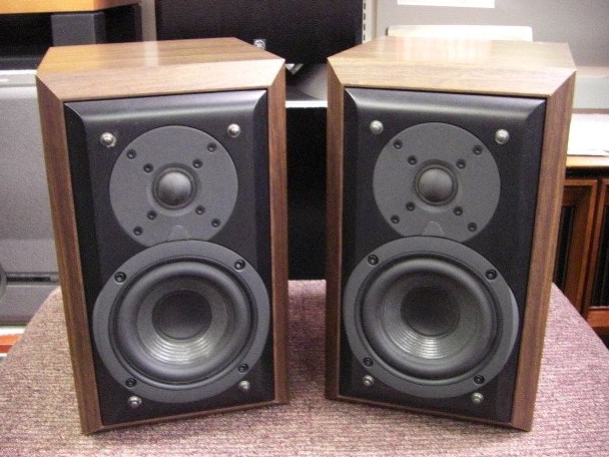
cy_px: 228
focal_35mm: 40
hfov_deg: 46.8
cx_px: 297
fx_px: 704
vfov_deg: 36.0
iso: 800
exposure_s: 1/15
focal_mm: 6.3
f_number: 3.4
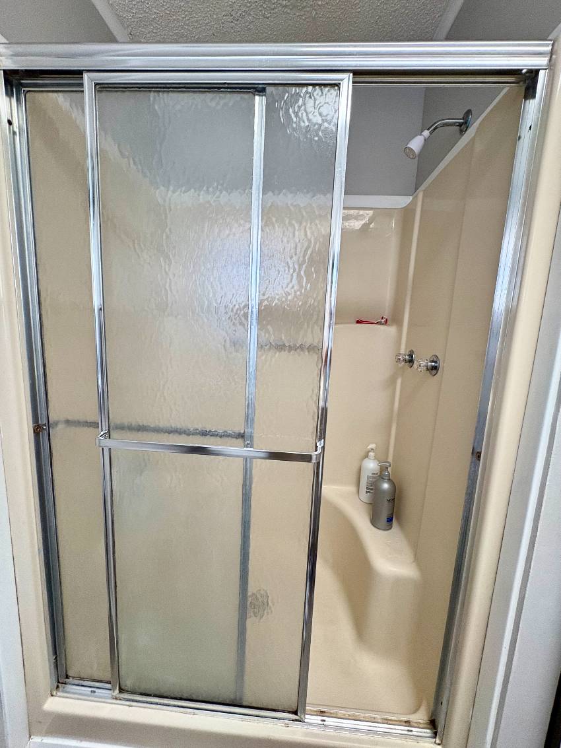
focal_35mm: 14
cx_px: 280
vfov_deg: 102.1
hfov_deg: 85.7
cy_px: 374
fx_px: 302
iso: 200
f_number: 2.2
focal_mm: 2.22
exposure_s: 1/60
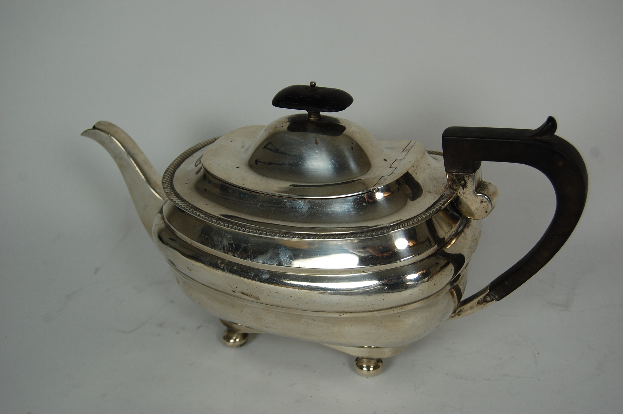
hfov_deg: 41.1
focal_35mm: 48
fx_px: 830
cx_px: 312
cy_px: 207
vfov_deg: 28.0
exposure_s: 1/125
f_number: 5.6
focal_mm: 32
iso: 220
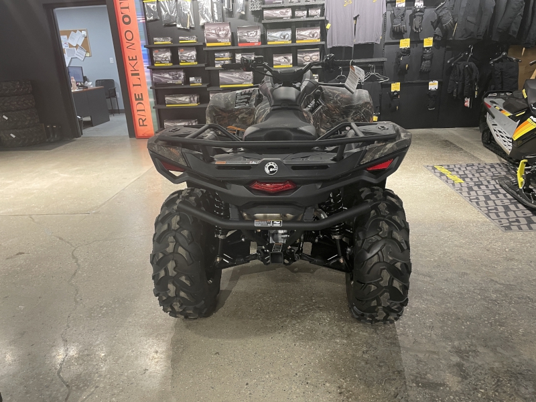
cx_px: 268
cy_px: 201
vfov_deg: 53.1
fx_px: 403
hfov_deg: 67.3
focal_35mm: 26
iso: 160
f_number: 1.6
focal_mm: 4.2
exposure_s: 1/60
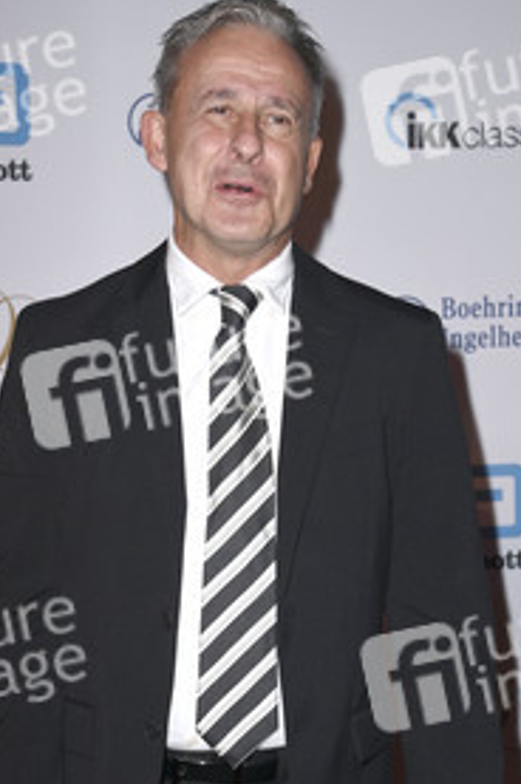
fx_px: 2198
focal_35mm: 101
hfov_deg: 13.5
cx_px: 249
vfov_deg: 20.2
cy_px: 524
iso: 640
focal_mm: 70
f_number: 5.6
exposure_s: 1/200
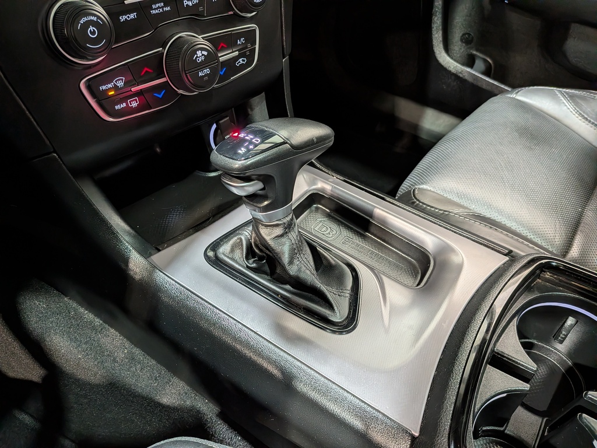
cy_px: 224
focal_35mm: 24
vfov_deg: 56.8
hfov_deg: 71.6
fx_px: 414
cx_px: 298
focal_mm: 4.53
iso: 163
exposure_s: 1/96.4
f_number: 1.7
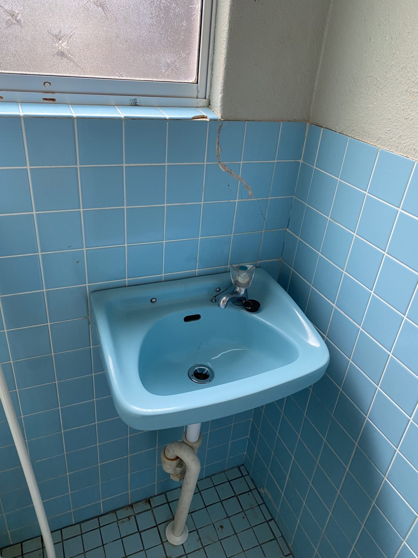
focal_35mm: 26
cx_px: 209
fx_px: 419
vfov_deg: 67.3
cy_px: 279
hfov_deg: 53.1
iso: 125
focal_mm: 4.25
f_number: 1.8
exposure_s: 1/76
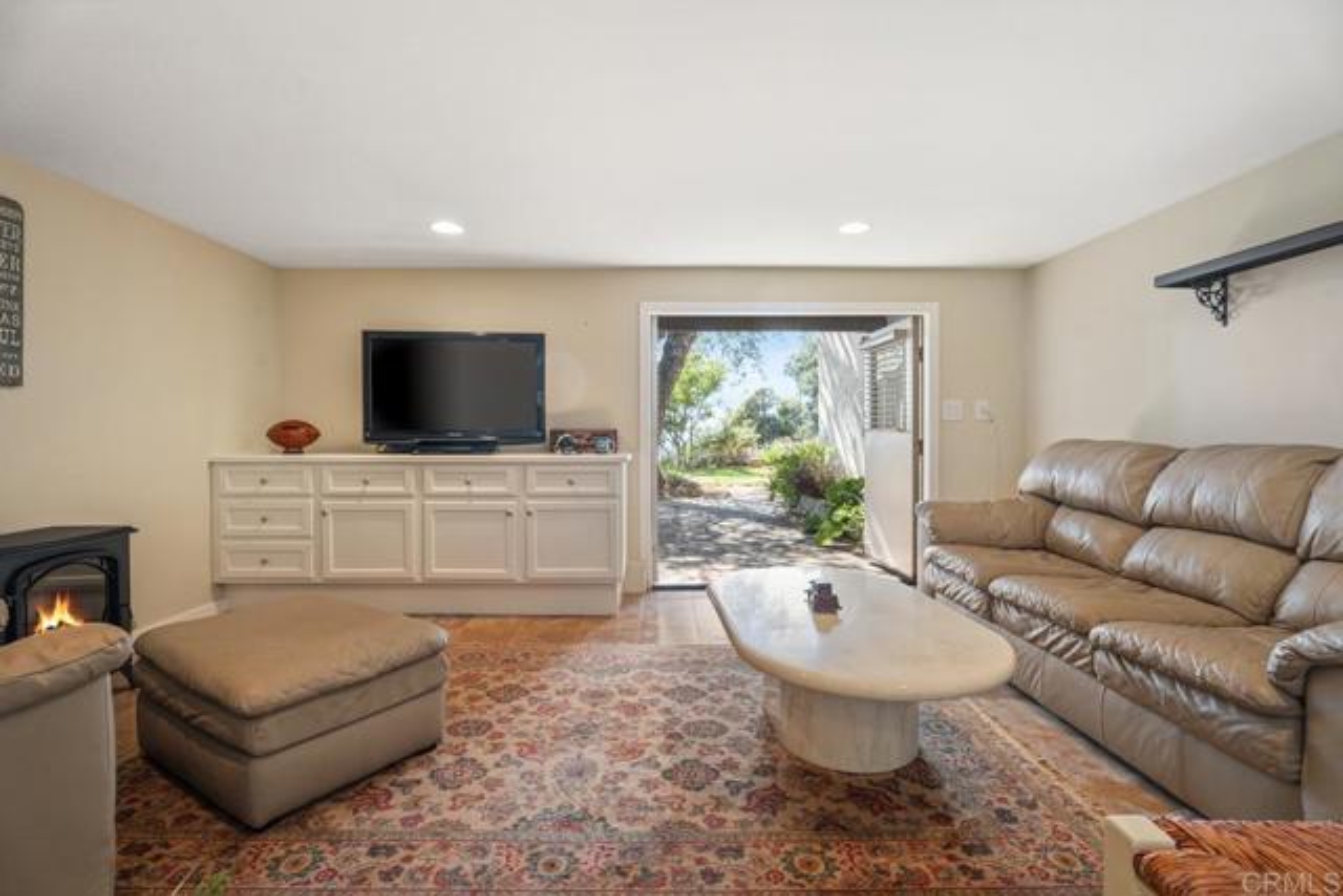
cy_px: 448
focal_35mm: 17
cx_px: 672
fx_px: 642
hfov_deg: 92.6
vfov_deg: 69.8
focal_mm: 17.2
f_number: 8
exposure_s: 1/13
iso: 400
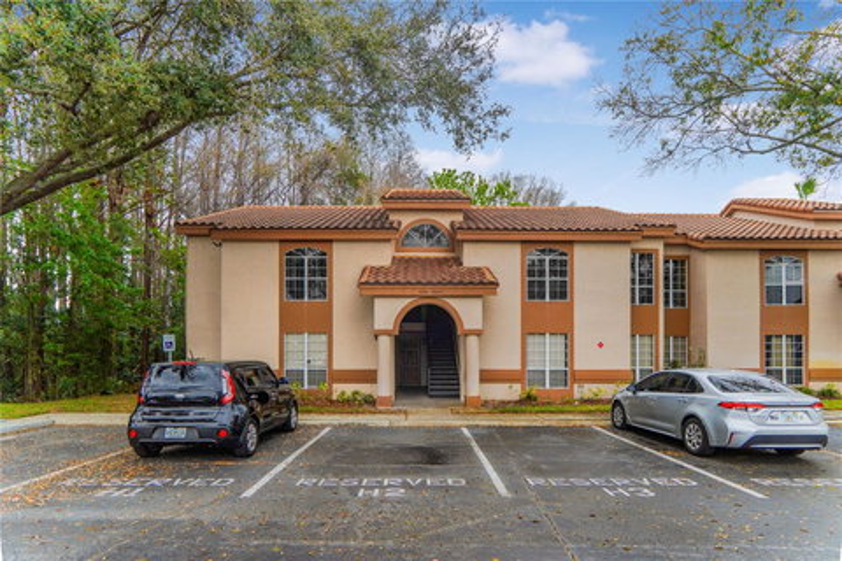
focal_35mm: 18
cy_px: 280
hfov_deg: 90.0
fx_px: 421
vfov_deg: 67.4
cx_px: 421
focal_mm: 12
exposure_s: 1/200
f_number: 5
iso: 100
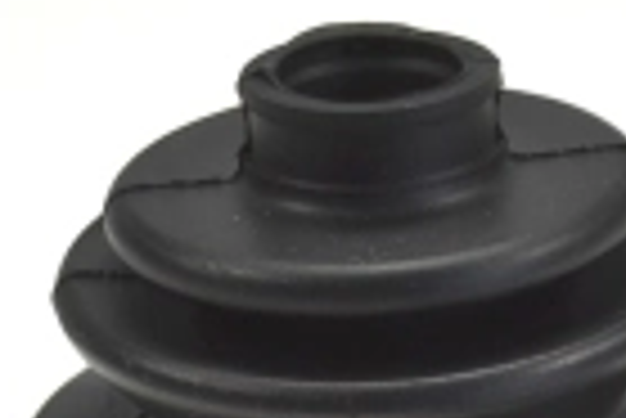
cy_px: 481
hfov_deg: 4.6
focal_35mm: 450
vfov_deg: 3.1
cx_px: 272
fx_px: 7833
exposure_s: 1/200
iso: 100
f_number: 5.3
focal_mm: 70
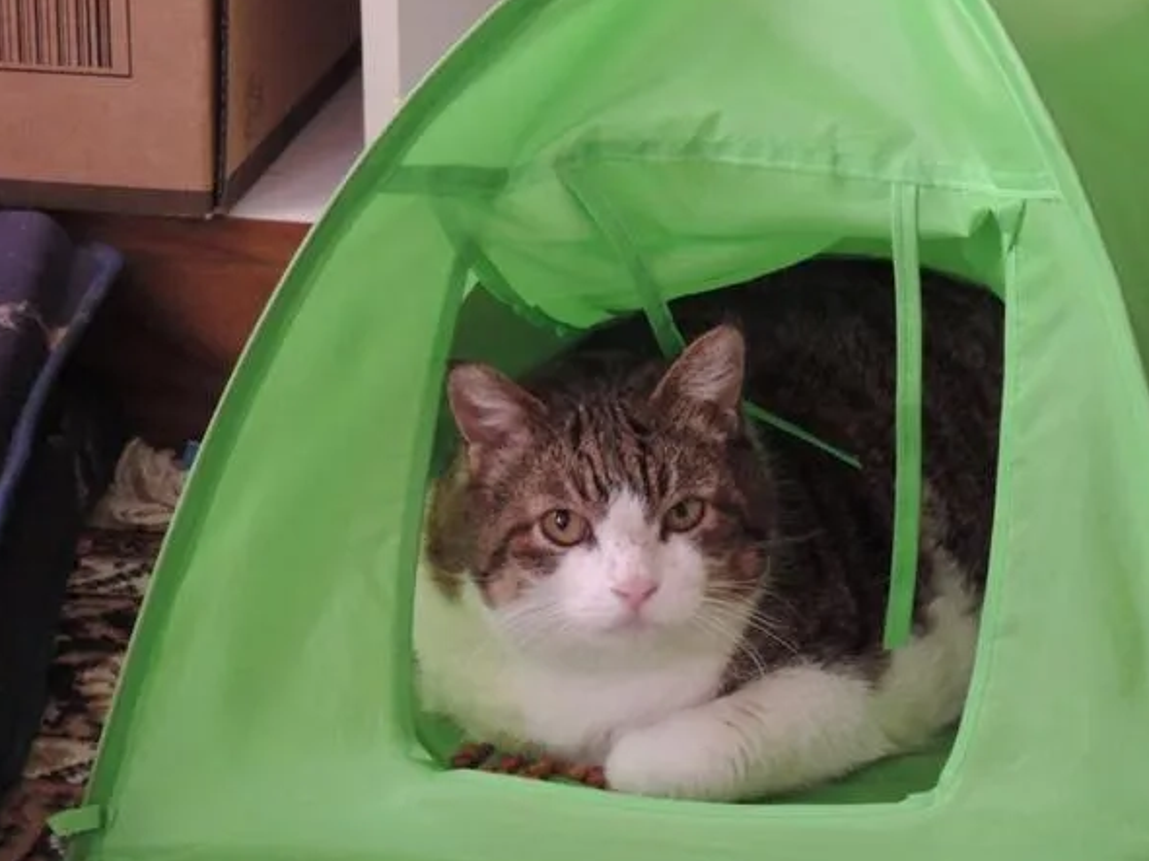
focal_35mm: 230
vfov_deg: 6.5
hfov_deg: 8.6
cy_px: 486
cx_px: 735
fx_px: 7633
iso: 800
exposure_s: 1/15
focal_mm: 30.3
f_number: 4.5
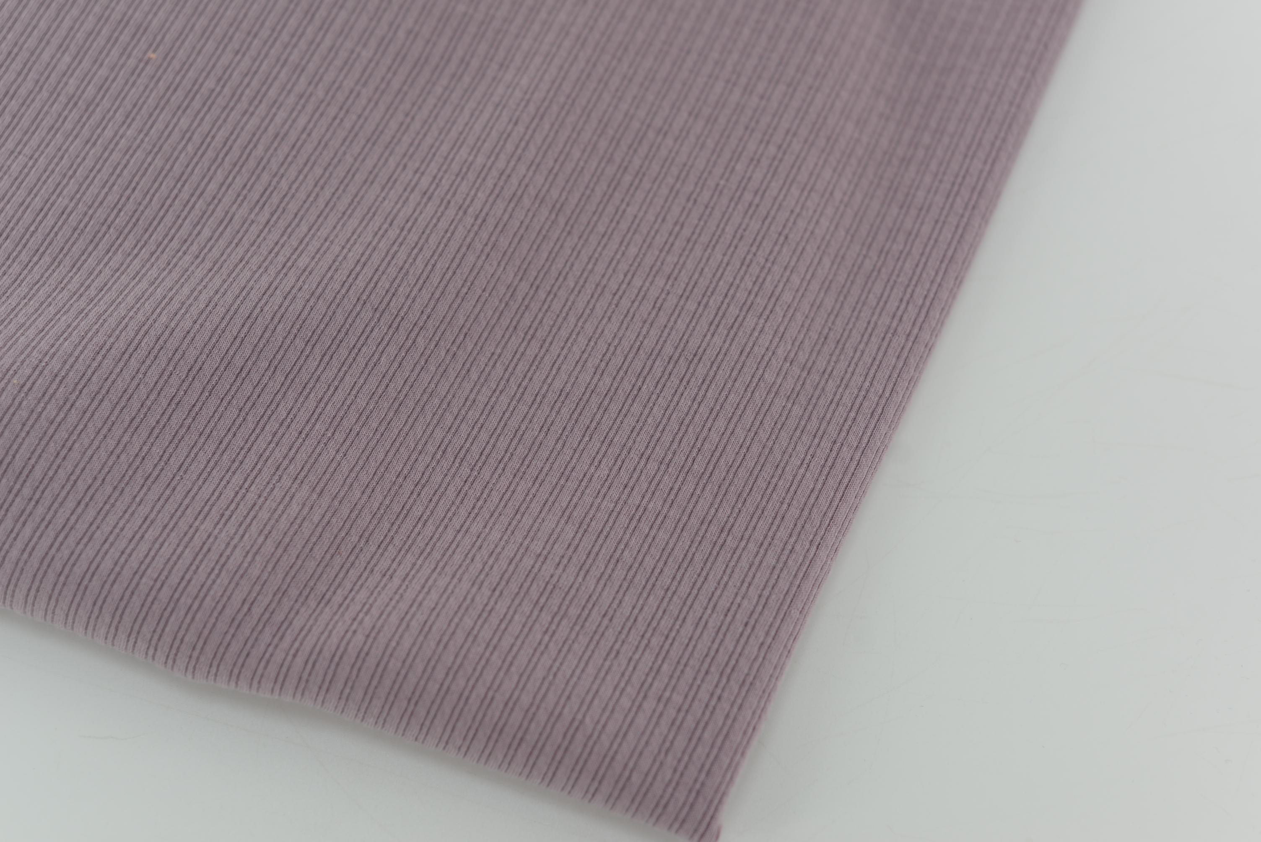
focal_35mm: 50
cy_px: 421
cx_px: 630
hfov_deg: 39.6
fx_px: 1752
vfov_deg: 27.0
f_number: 3.5
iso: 100
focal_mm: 50
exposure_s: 1/200
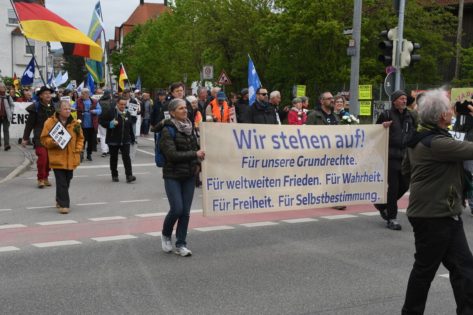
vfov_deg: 20.6
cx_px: 236
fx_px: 867
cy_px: 158
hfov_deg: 30.5
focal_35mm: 66
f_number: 13
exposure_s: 1/250
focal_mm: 44
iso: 640
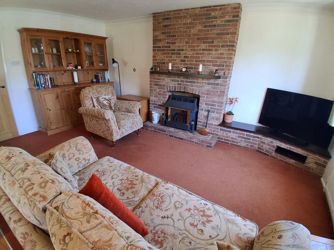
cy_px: 125
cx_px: 167
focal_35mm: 17
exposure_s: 1/50
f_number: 2.2
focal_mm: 1.4
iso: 160
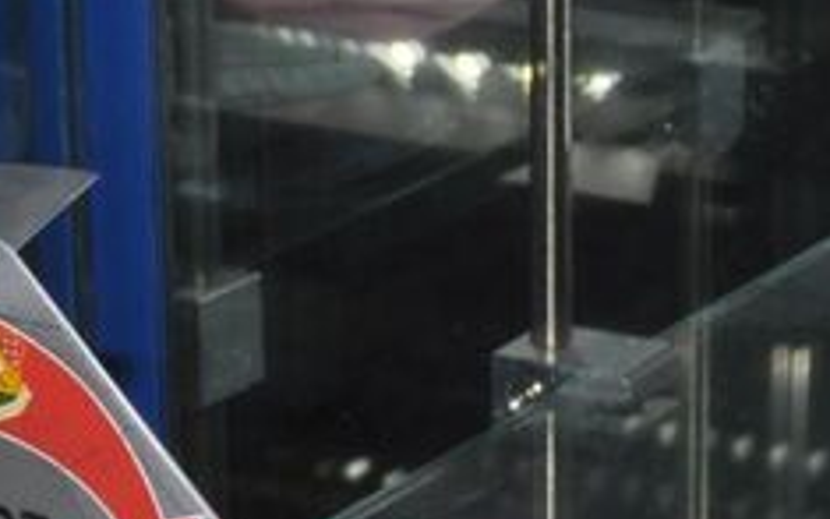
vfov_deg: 7.6
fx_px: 3756
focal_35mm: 166
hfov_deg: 11.9
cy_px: 1003
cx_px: 1353
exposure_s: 1/200
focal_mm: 20
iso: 200
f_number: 14
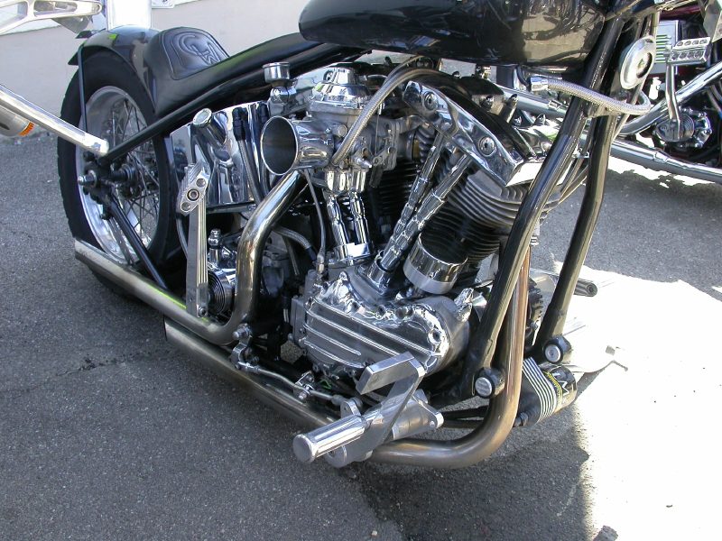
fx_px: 793
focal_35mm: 38
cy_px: 270
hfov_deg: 49.0
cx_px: 361
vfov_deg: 37.7
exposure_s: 1/73.3
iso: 100
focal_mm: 7.85
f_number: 3.7
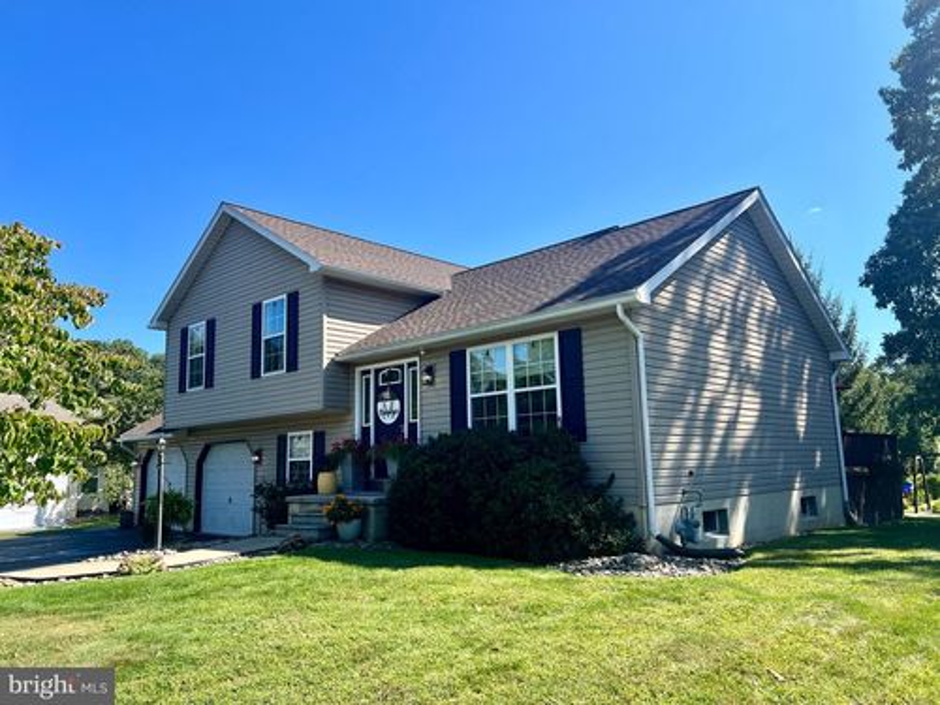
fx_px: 706
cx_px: 470
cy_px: 352
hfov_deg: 67.3
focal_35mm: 26
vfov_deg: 53.1
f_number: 1.5
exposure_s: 1/2632
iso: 50
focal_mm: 5.7
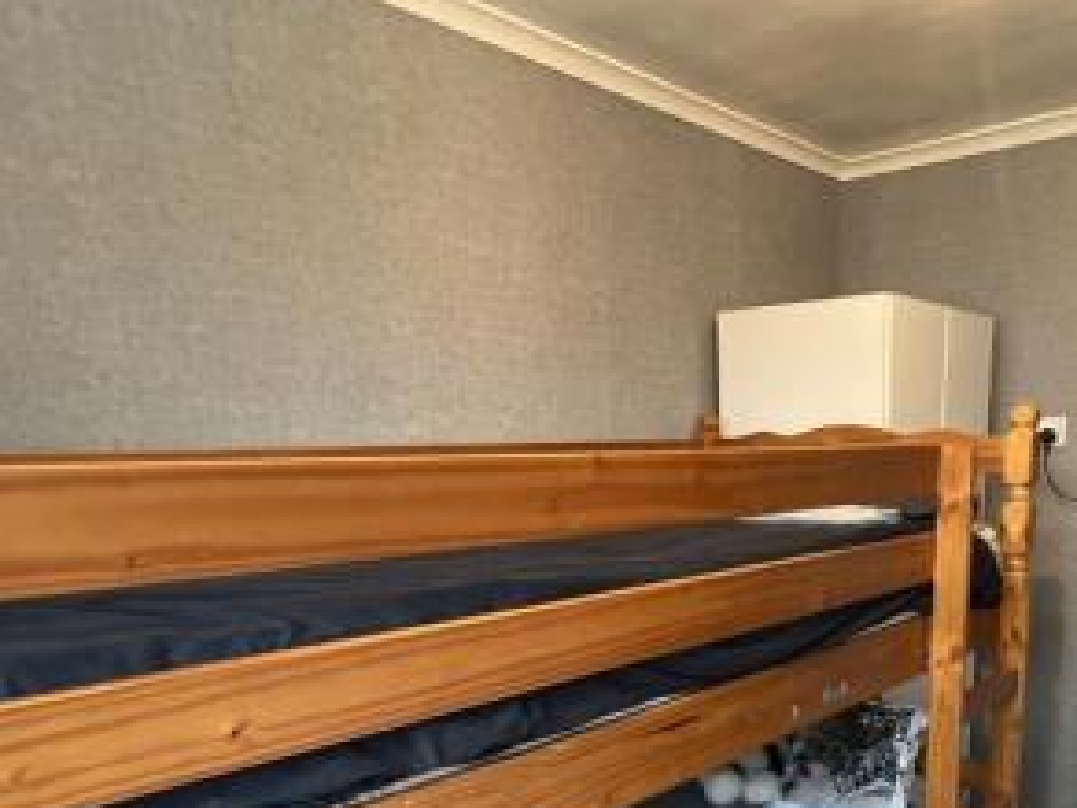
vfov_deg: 49.7
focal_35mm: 26
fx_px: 809
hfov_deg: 64.2
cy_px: 655
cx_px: 776
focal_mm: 1.57
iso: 800
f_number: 1.8
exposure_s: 1/50
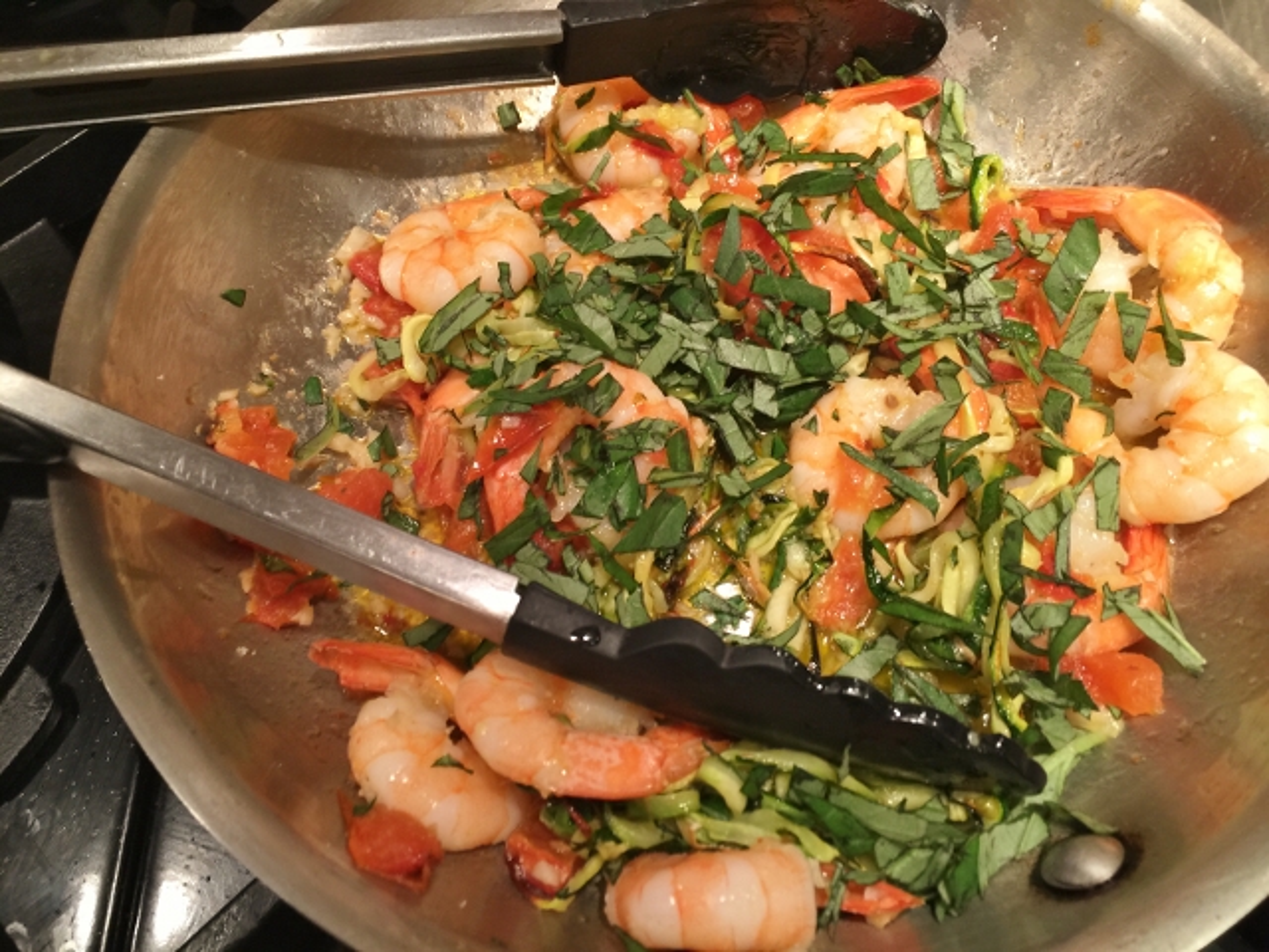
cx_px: 634
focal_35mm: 29
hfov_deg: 61.7
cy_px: 476
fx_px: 1063
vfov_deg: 48.2
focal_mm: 4.15
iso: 40
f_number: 2.2
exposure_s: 1/17
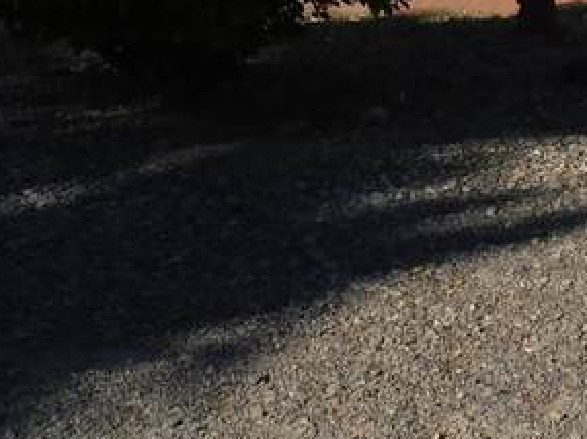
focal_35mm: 103
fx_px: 1745
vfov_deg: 13.4
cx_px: 694
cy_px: -252
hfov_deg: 18.2
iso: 125
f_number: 6
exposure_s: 1/800
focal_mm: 4
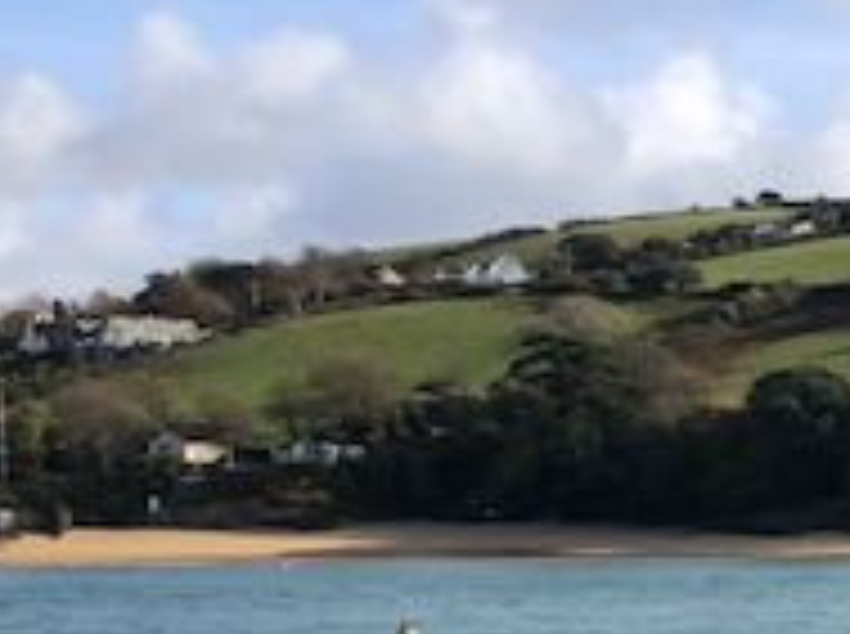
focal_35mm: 95
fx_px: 2328
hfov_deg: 18.1
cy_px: 598
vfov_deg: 15.3
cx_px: 1331
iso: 20
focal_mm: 3.99
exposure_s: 1/1779
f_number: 1.8
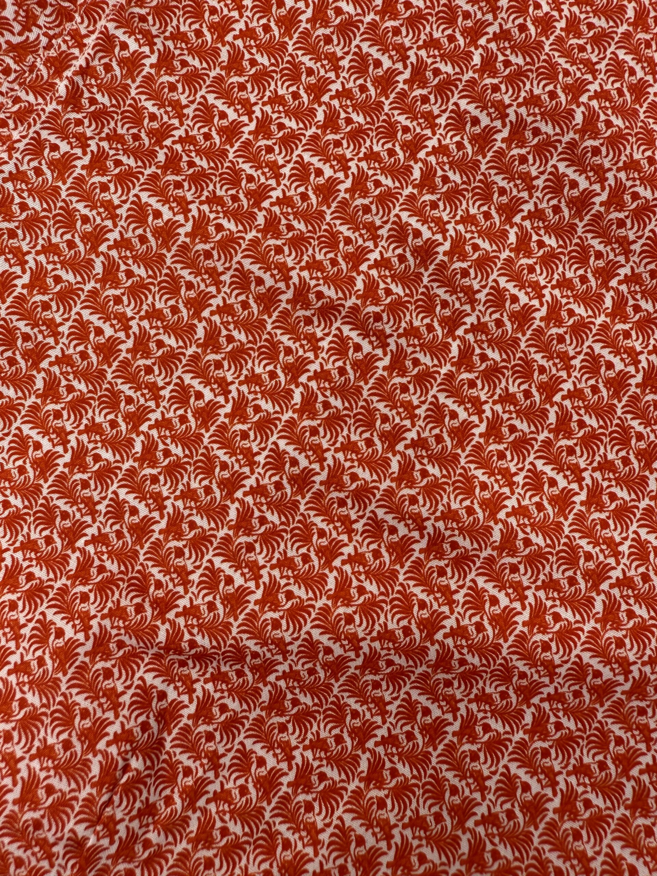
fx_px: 607
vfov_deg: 71.6
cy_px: 438
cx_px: 328
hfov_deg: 56.8
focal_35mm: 24
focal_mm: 2.22
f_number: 2.2
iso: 40
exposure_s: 1/161
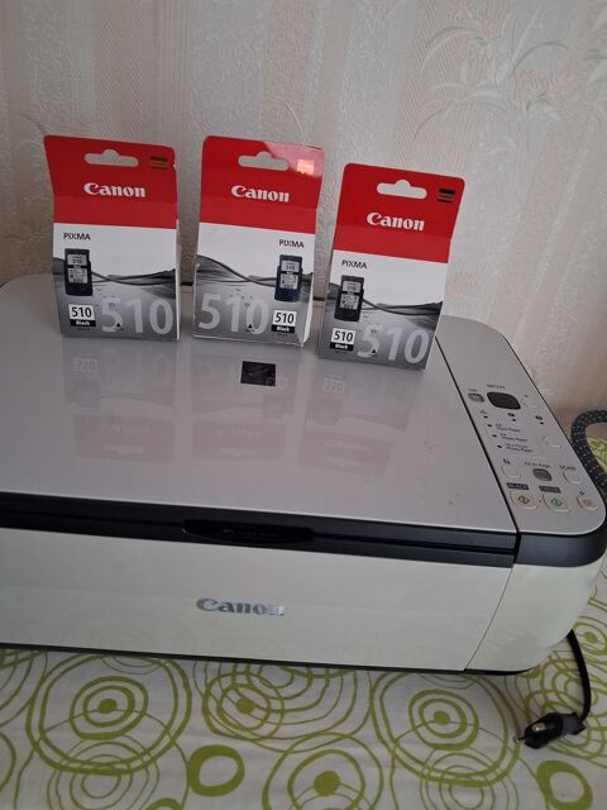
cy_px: 405
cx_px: 304
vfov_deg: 65.3
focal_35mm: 27
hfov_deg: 51.4
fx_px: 631
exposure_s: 1/100
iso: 400
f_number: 1.8
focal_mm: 4
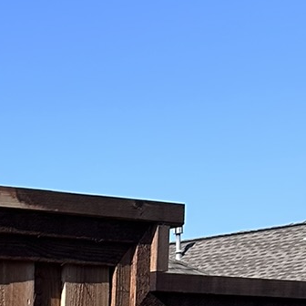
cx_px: -273
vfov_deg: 10.6
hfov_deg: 11.4
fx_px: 1400
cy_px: 741
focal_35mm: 140
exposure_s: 1/2841
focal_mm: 5.7
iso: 50
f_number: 1.5
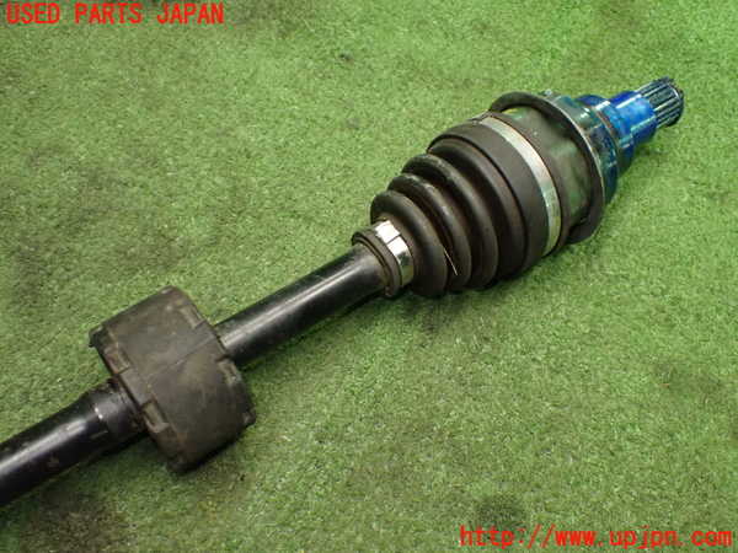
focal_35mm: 36
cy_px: 276
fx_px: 768
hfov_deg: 51.4
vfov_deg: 39.7
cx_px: 369
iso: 800
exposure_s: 1/80
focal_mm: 6.37
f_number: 2.5
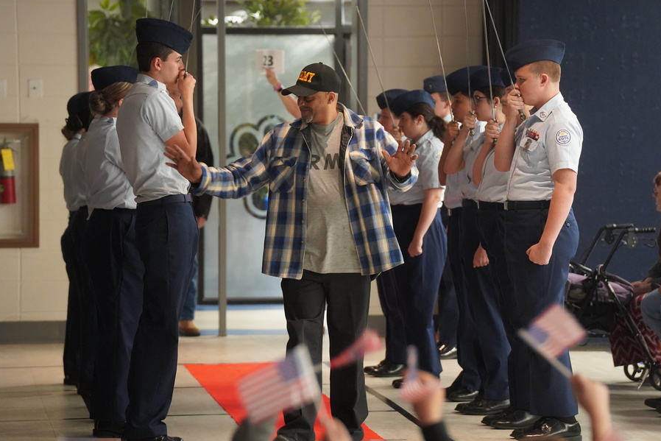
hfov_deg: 12.7
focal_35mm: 162
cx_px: 336
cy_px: 210
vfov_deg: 8.5
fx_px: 2975
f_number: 4
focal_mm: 142
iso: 6400
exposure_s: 1/160
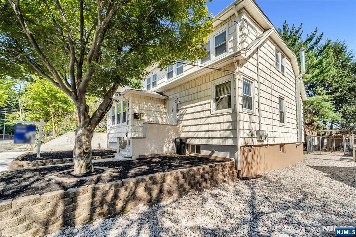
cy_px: 118
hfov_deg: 104.3
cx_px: 178
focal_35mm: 14
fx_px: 138
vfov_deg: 81.2
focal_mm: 14
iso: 640
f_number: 11
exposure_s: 1/640
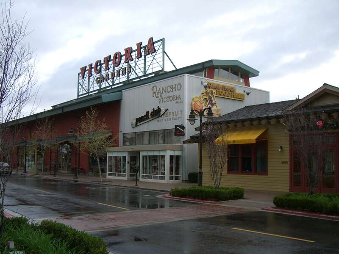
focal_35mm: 38
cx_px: 170
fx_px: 372
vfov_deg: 37.7
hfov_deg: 49.0
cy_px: 127
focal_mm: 6.2
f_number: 4.3
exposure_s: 1/320
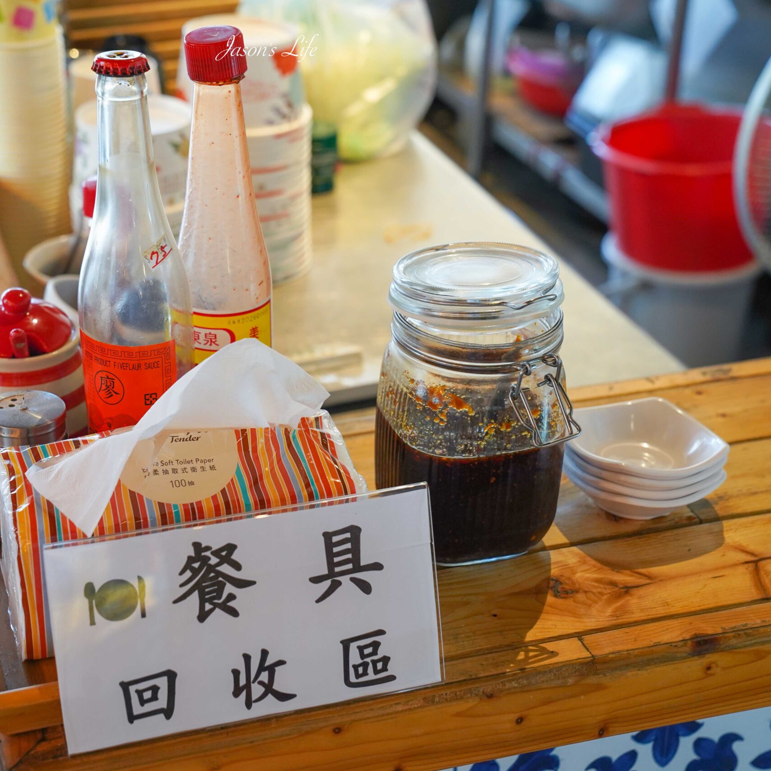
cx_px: 267
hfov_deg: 26.8
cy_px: 385
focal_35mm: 64
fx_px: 1613
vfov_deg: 26.9
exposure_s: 1/50
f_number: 4.5
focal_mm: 50
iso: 1250
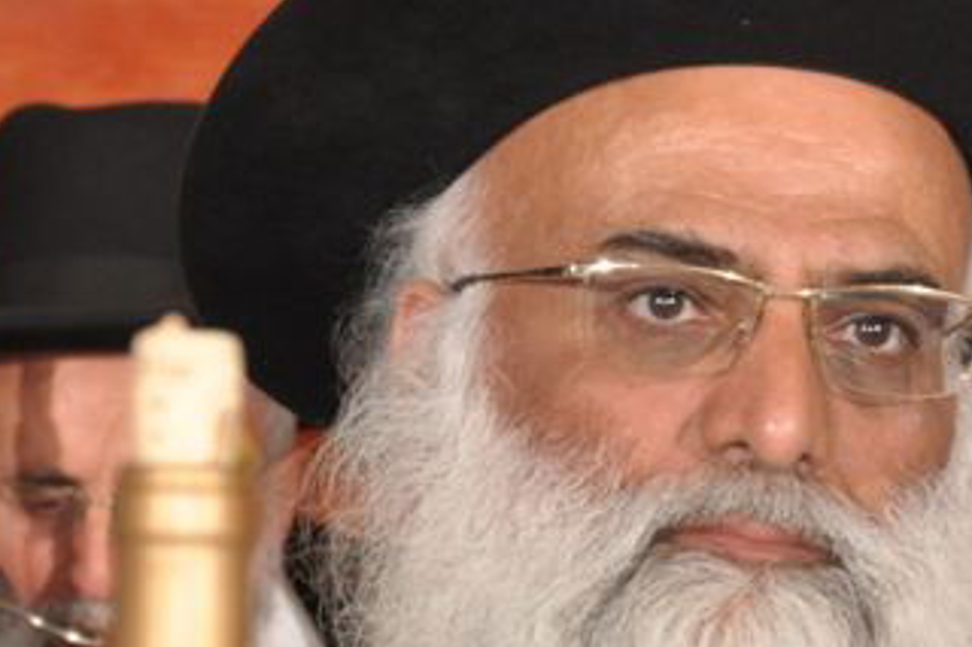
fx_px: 9704
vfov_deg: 3.8
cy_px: 765
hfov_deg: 5.7
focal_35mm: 360
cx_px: 948
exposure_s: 1/60
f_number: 7.1
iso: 800
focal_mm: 75
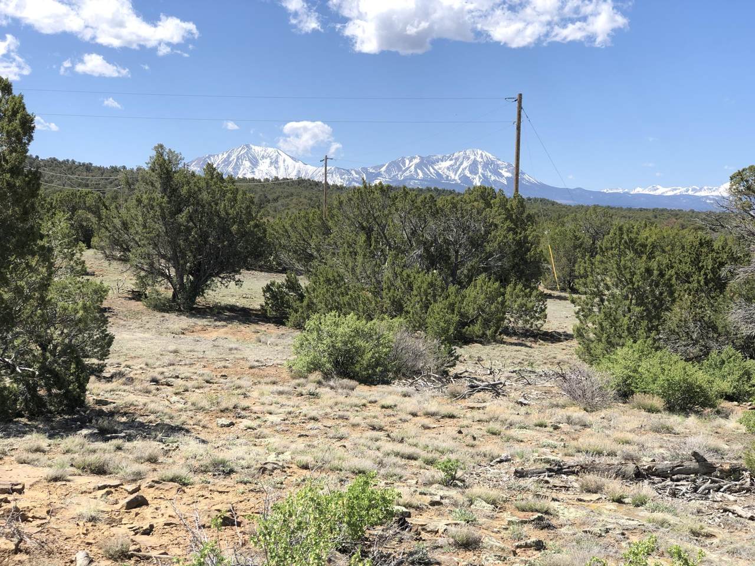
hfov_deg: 33.8
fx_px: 1243
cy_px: 283
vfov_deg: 25.7
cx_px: 378
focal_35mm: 57
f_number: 2.8
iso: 20
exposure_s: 1/727
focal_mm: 6.6
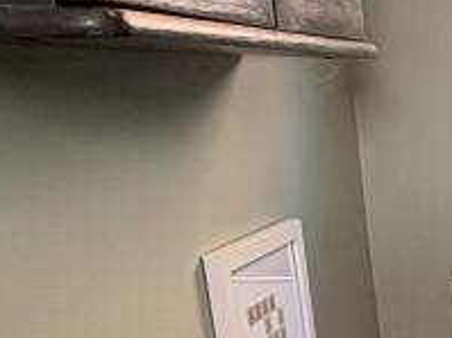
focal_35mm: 72
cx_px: 775
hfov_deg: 20.6
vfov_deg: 19.5
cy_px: 377
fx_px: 940
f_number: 2.2
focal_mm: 2.22
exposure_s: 1/50
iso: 125
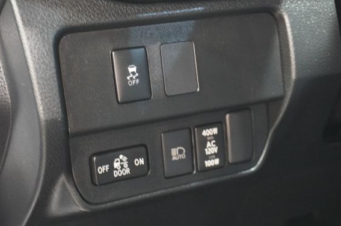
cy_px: 106
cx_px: 175
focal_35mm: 61
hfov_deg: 32.9
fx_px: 577
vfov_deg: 22.2
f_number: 5.6
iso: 6400
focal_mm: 36
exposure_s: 1/4
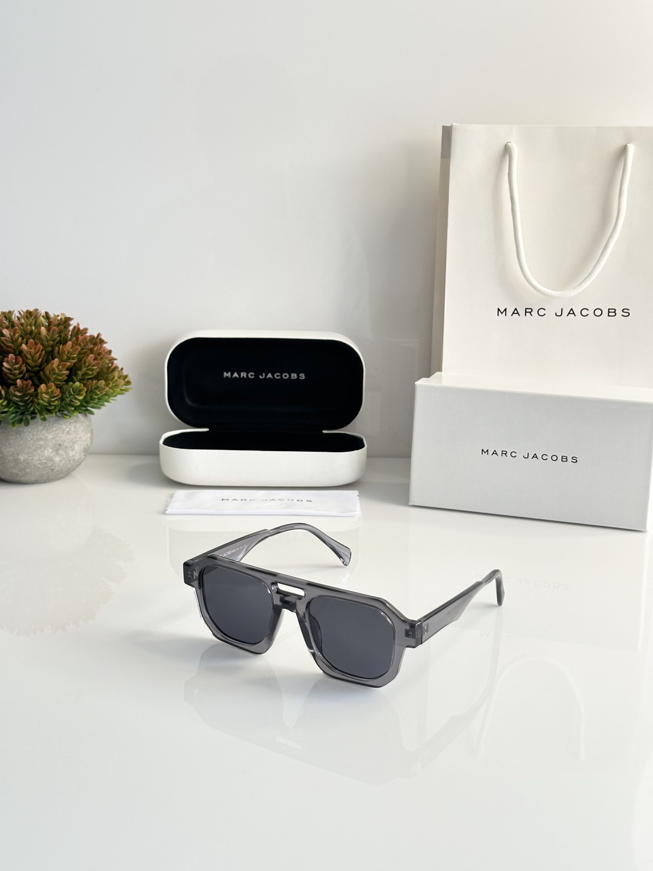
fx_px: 1207
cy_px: 436
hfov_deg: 30.3
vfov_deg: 39.7
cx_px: 326
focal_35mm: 48
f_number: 1.78
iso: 64
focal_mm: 6.86
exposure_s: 1/50
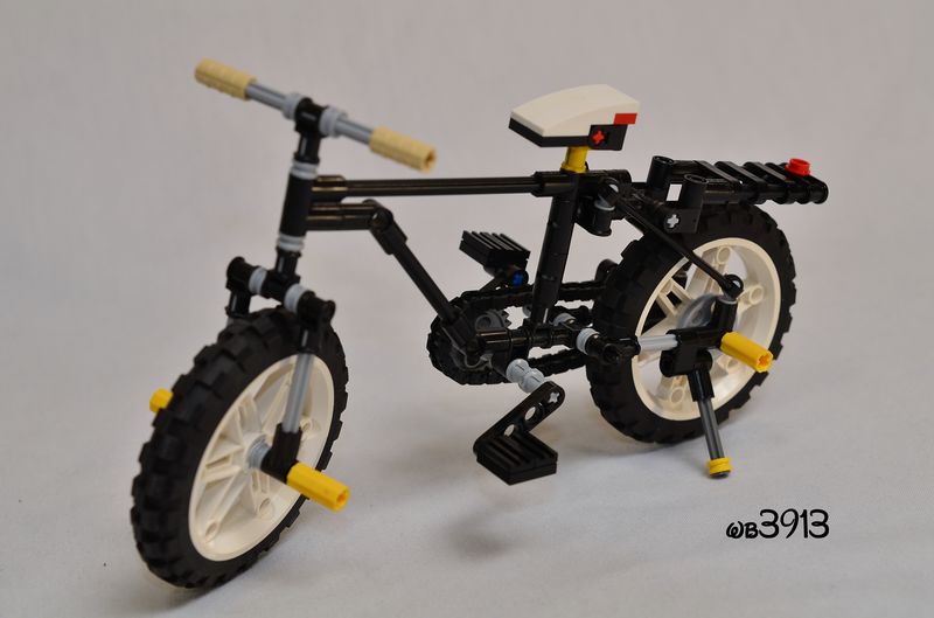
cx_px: 467
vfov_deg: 19.6
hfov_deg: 29.3
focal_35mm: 69
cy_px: 309
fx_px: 1786
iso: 200
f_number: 6.3
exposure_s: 1/100
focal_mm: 46
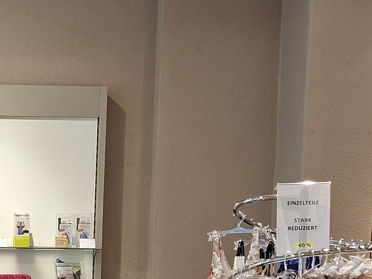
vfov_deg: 16.8
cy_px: 304
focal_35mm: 85
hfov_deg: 21.8
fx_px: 914
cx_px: -37
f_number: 1.8
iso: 160
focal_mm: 5.54
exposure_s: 1/100
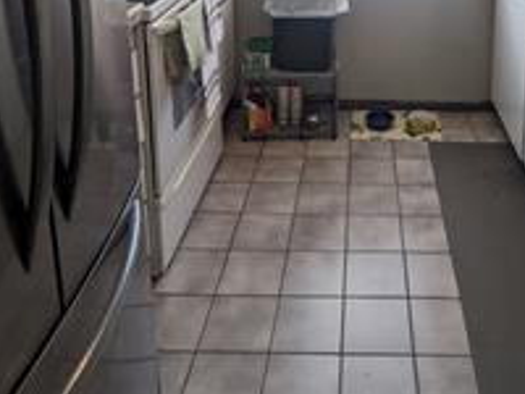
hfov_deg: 50.2
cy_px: -46
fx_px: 546
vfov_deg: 34.0
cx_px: 360
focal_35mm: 36
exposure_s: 1/240
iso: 36
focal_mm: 2.22
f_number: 2.2
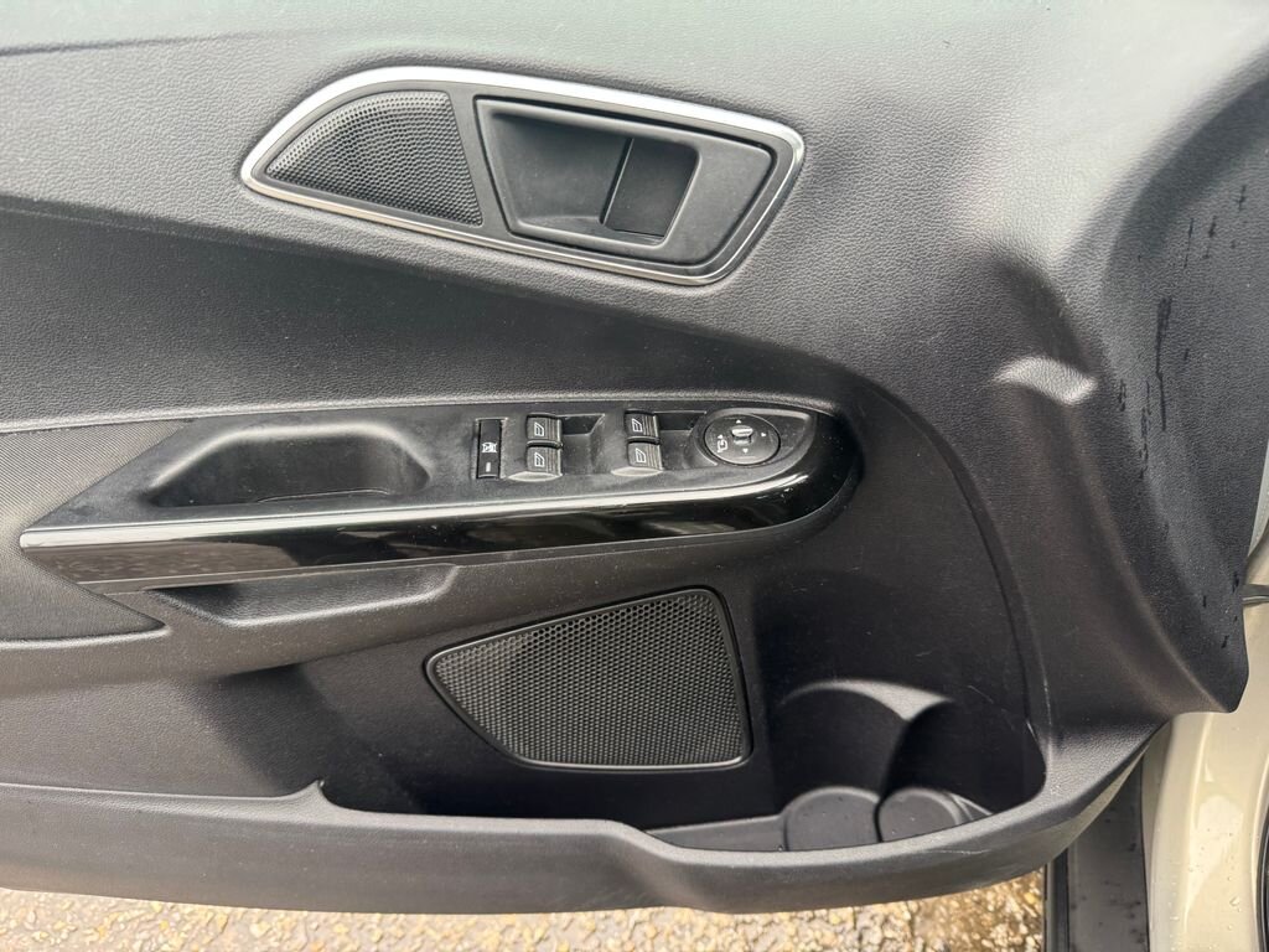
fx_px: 880
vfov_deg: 56.8
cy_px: 476
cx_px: 634
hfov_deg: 71.6
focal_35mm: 24
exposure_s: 1/60
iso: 250
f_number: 1.78
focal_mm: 6.76
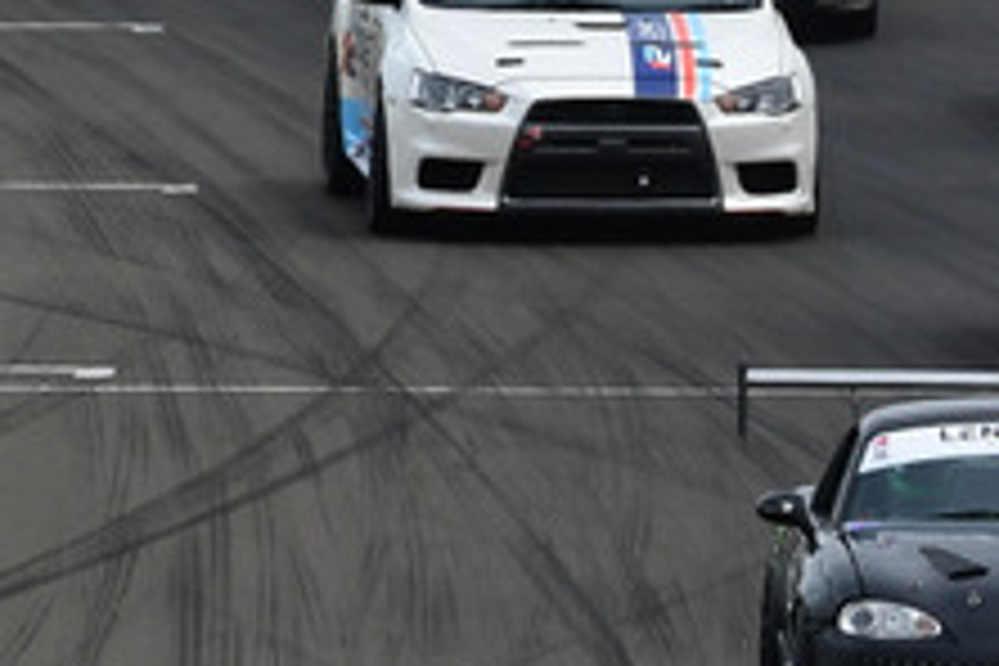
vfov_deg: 1.0
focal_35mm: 1408
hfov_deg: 1.5
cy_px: 382
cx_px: 1030
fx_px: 39069
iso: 400
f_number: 11
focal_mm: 260
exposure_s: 1/640
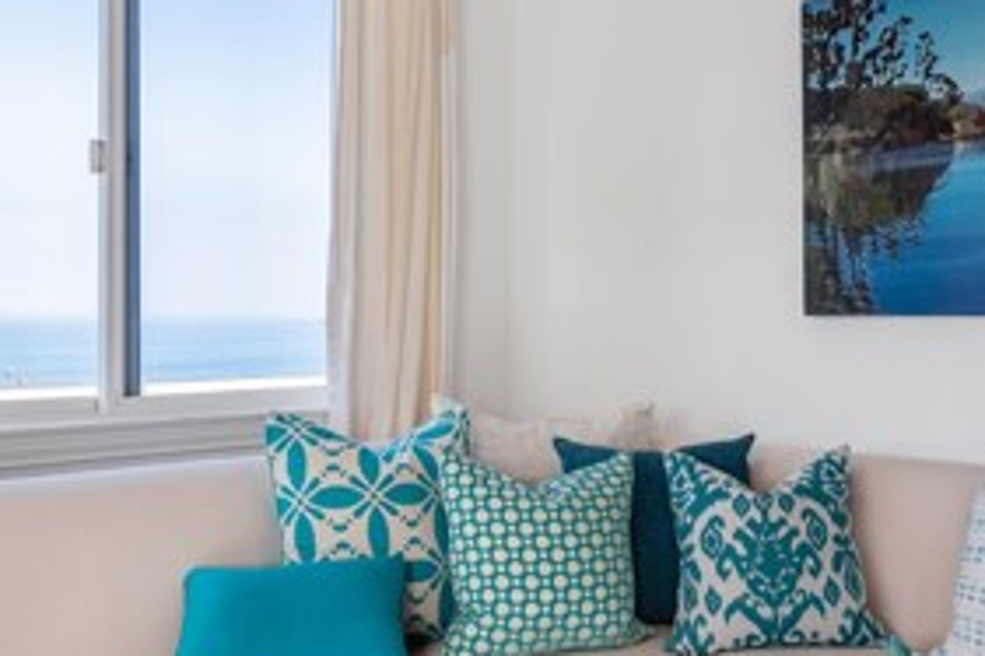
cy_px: 321
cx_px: 617
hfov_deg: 47.0
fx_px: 1121
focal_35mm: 41
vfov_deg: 32.6
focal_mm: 18
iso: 200
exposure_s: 1/5000
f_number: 8
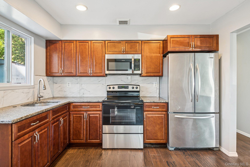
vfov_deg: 64.5
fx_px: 132
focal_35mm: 19
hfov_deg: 86.9
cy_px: 84
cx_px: 125
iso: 125
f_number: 8
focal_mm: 19
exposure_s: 1/1.67
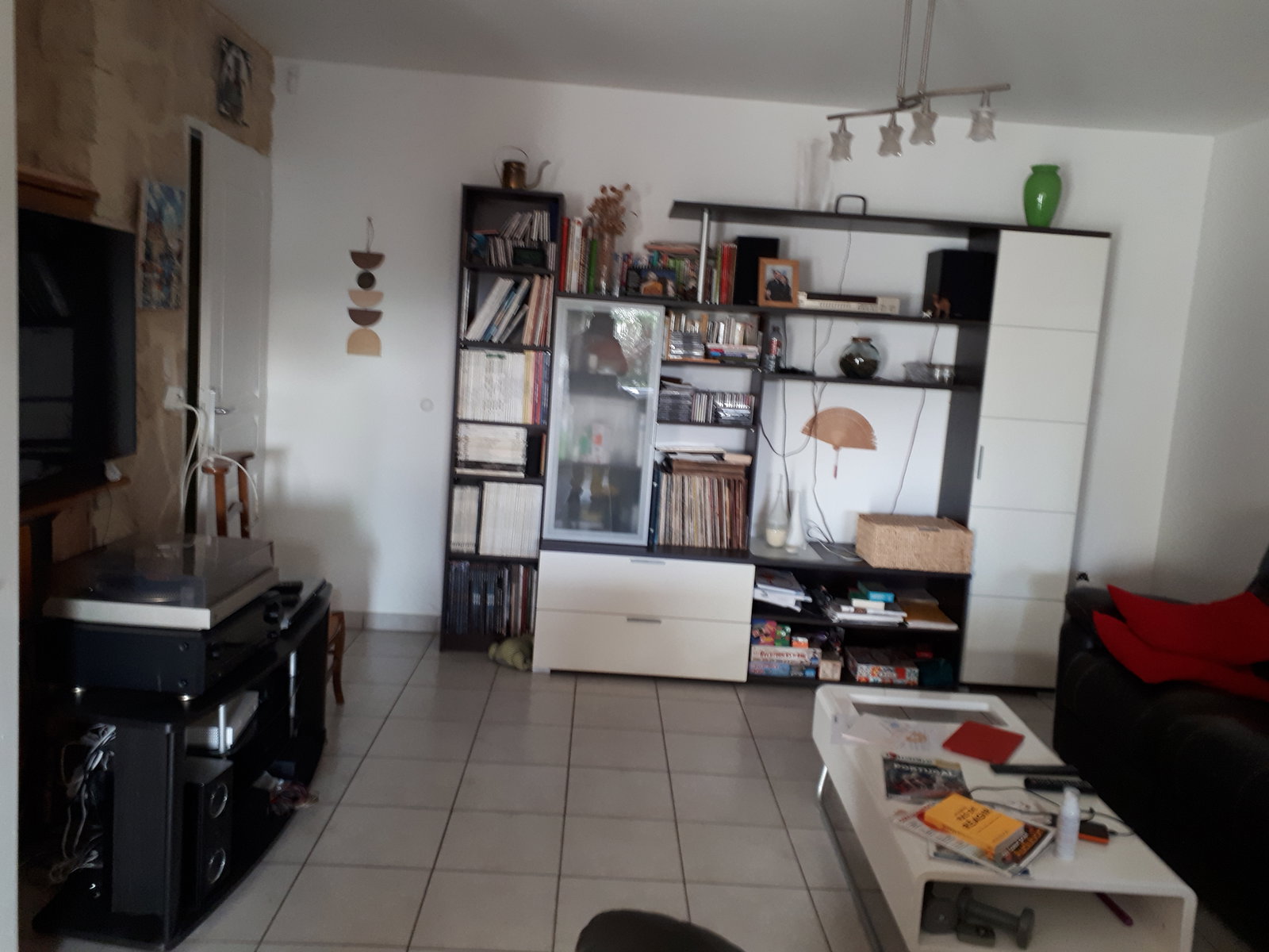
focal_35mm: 27
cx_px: 634
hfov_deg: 65.3
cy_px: 476
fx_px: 990
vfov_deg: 51.4
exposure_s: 1/17
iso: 160
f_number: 1.9
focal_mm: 3.6
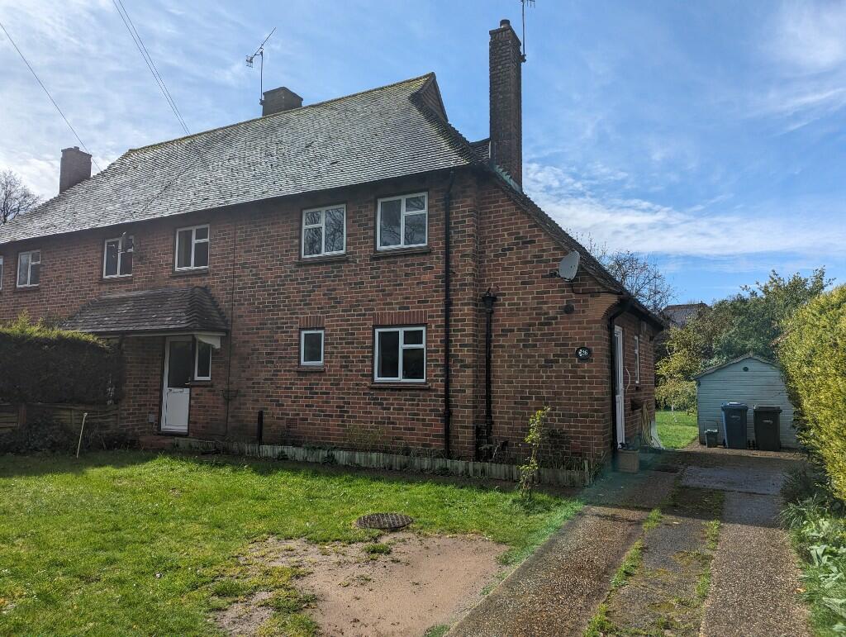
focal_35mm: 24
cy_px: 318
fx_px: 587
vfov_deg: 56.9
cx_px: 423
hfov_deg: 71.5
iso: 44
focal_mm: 6.81
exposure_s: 1/3425
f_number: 1.85
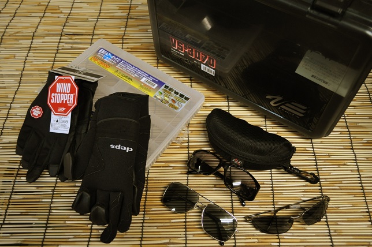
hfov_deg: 62.0
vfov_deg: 43.5
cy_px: 124
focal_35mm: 30
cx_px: 186
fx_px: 310
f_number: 3.8
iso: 800
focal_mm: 20
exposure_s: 1/50
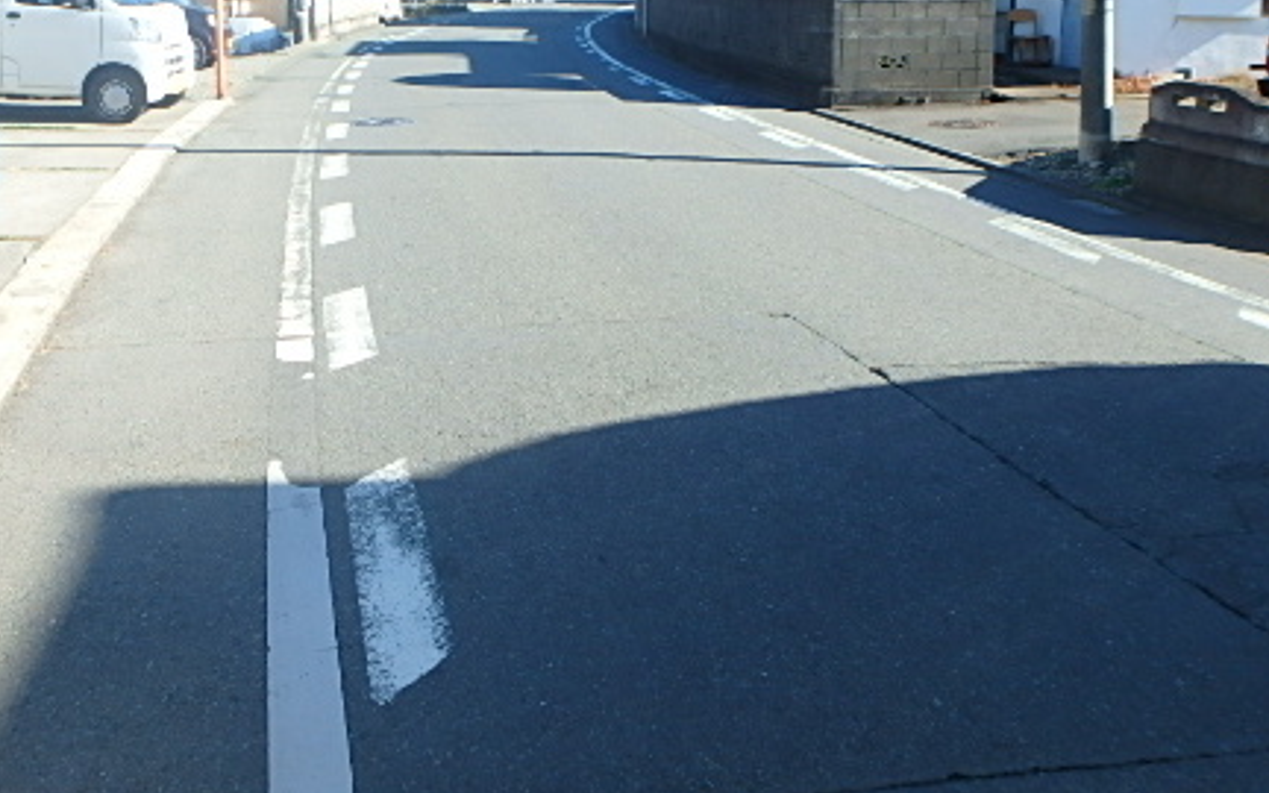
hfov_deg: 57.3
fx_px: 1141
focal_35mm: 33
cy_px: 117
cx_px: 464
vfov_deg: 36.5
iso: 125
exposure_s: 1/400
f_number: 3.5
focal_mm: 3.7
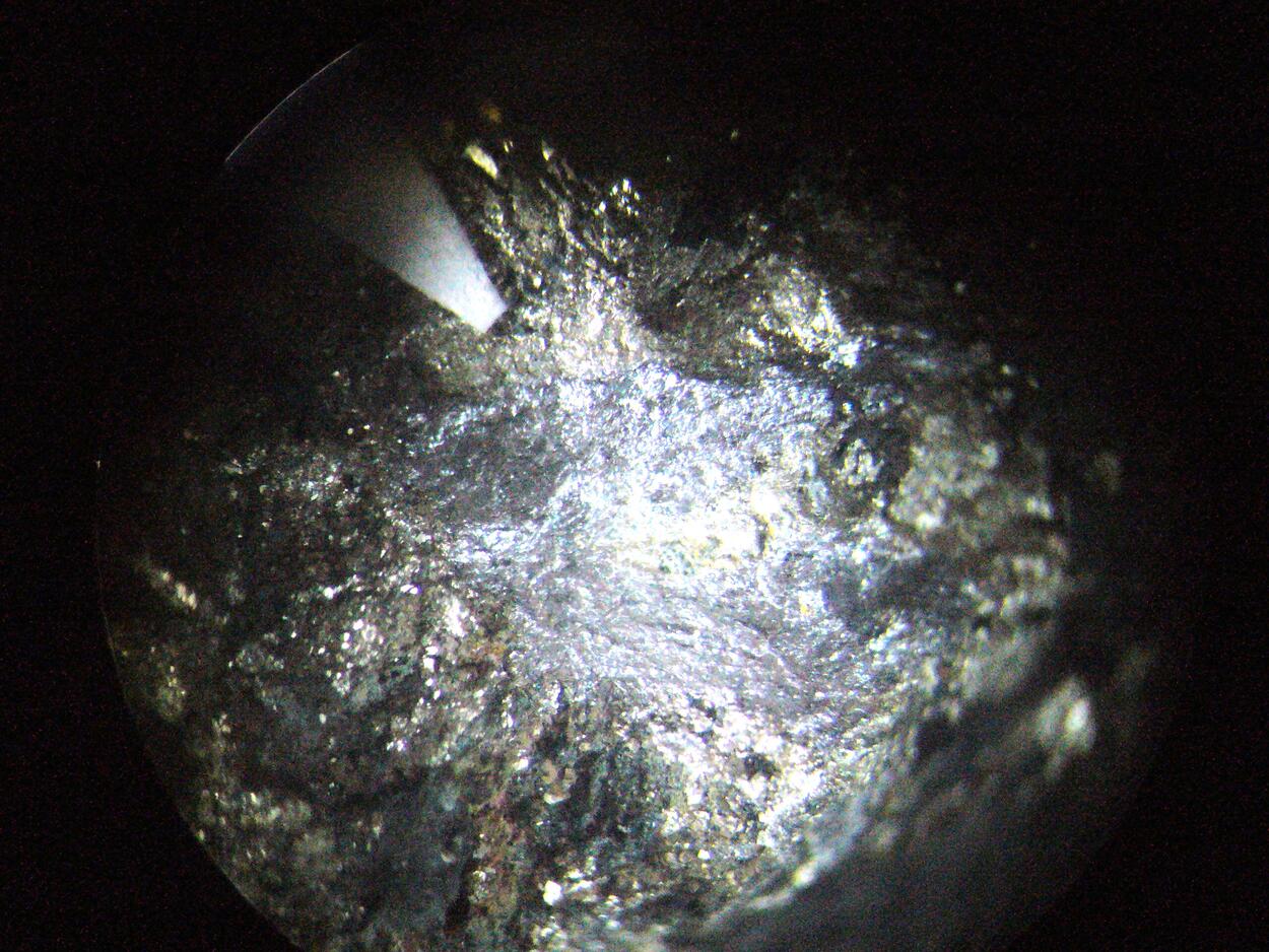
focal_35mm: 36
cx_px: 634
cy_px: 476
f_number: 2.9
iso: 400
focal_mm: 6
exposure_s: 1/13
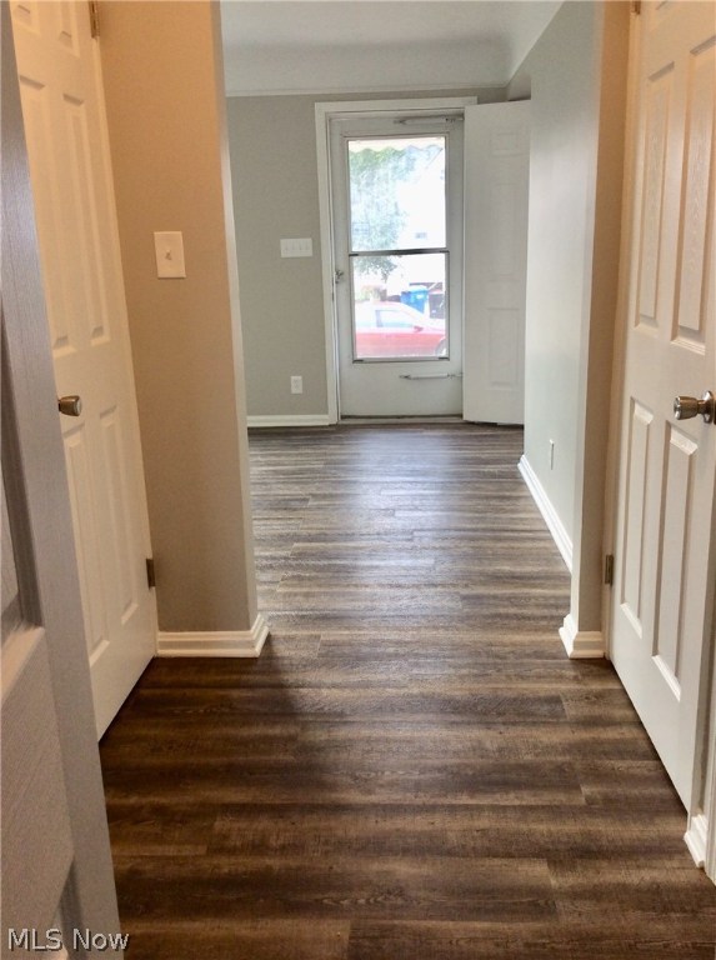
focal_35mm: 32
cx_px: 358
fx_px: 885
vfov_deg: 56.9
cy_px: 480
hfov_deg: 44.0
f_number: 2.4
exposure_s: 1/24
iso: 50
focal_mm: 3.3
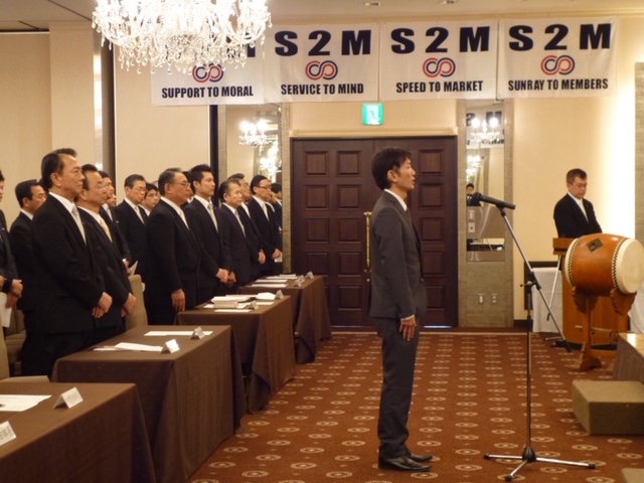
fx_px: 1377
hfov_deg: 26.3
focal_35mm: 74
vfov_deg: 19.9
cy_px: 242
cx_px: 322
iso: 400
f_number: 4.9
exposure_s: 1/15
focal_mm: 12.3
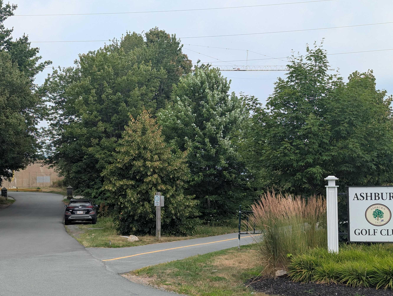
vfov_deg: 26.6
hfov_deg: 34.9
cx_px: 218
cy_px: 160
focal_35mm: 55
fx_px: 625
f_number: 1.85
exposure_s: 1/1490
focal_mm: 6.81
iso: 49
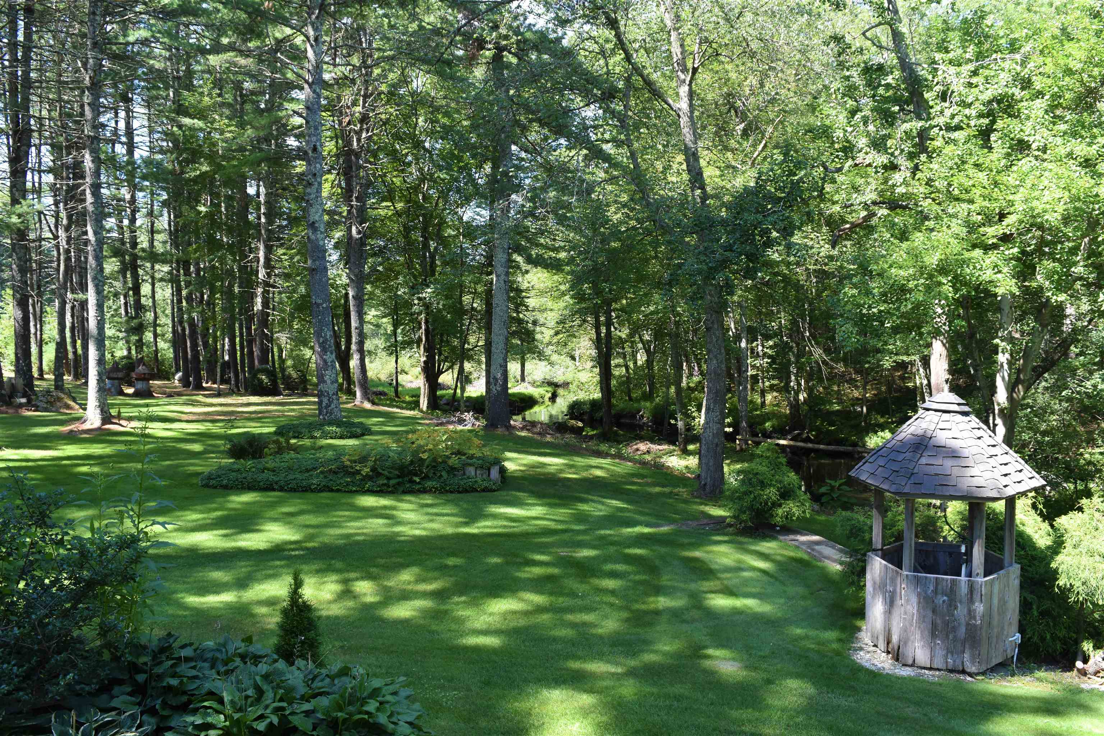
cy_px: 368
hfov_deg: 67.4
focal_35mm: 27
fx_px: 828
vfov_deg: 47.9
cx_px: 552
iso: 400
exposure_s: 1/200
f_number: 7.1
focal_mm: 18
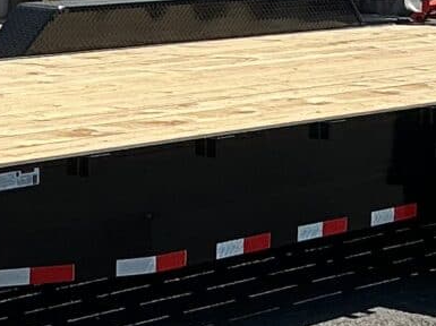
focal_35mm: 193
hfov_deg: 10.2
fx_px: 2429
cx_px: 135
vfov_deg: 7.7
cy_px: 12
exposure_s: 1/2667
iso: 25
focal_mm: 3
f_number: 1.8
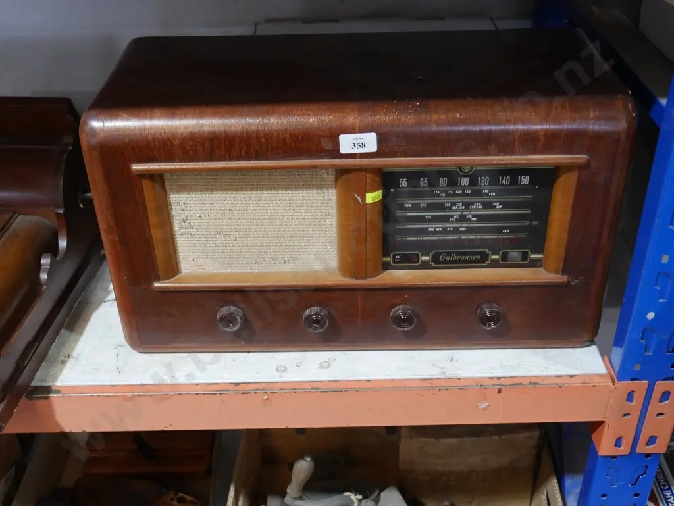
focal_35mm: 40
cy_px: 253
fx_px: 779
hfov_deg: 46.8
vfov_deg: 36.0
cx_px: 337
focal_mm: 20
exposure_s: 1/60
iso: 1000
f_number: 4.5
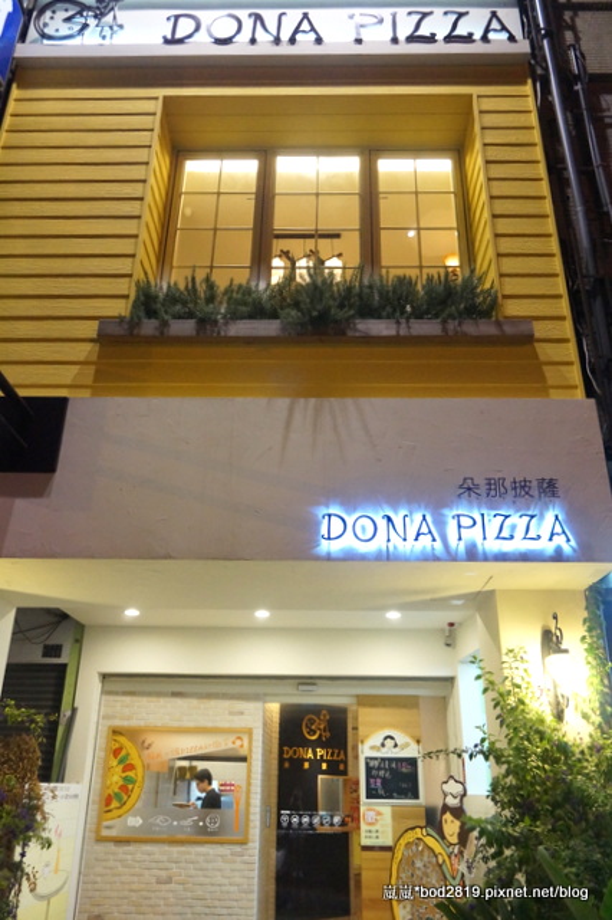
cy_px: 460
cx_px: 306
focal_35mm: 27
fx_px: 689
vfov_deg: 67.4
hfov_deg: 47.9
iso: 3200
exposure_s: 1/125
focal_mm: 18
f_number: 4
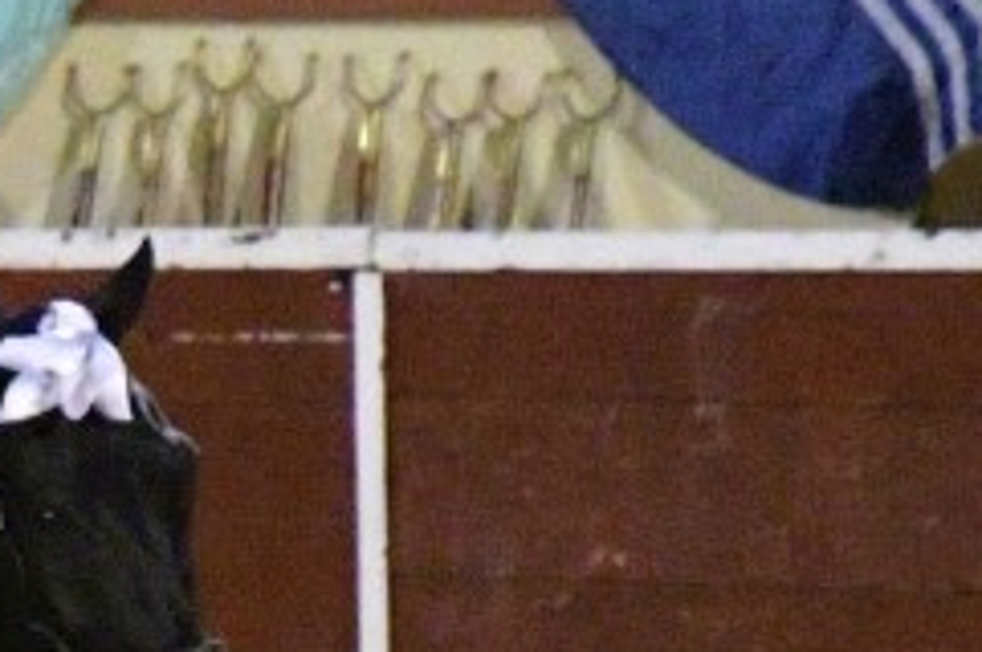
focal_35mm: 808
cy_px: 355
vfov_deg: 1.7
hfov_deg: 2.5
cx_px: -1063
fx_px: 22011
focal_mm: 80
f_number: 4
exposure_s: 1/1250
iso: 10000
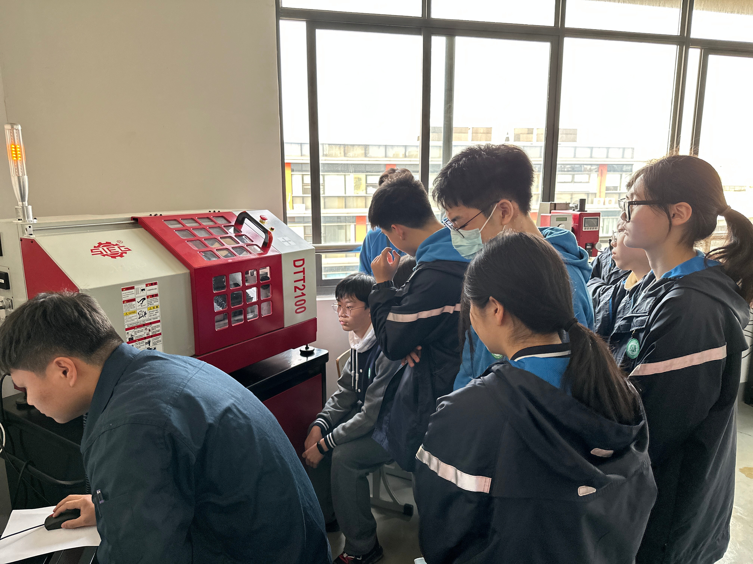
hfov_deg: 71.6
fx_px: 522
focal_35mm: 24
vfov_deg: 56.8
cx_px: 376
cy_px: 282
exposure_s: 1/100
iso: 200
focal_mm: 6.86
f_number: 1.78
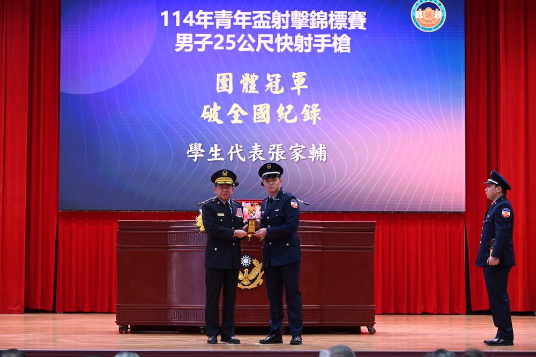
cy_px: 178
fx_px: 1474
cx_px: 268
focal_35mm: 99
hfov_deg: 20.6
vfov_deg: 13.8
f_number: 5.6
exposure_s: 1/160
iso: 2000
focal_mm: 99
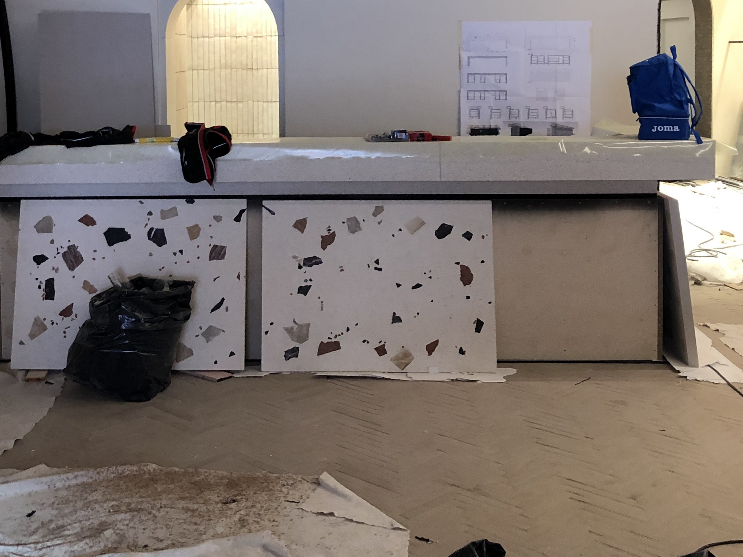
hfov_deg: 41.1
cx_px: 305
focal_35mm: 46
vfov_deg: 30.7
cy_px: 110
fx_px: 987
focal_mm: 4
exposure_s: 1/17
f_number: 1.8
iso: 80
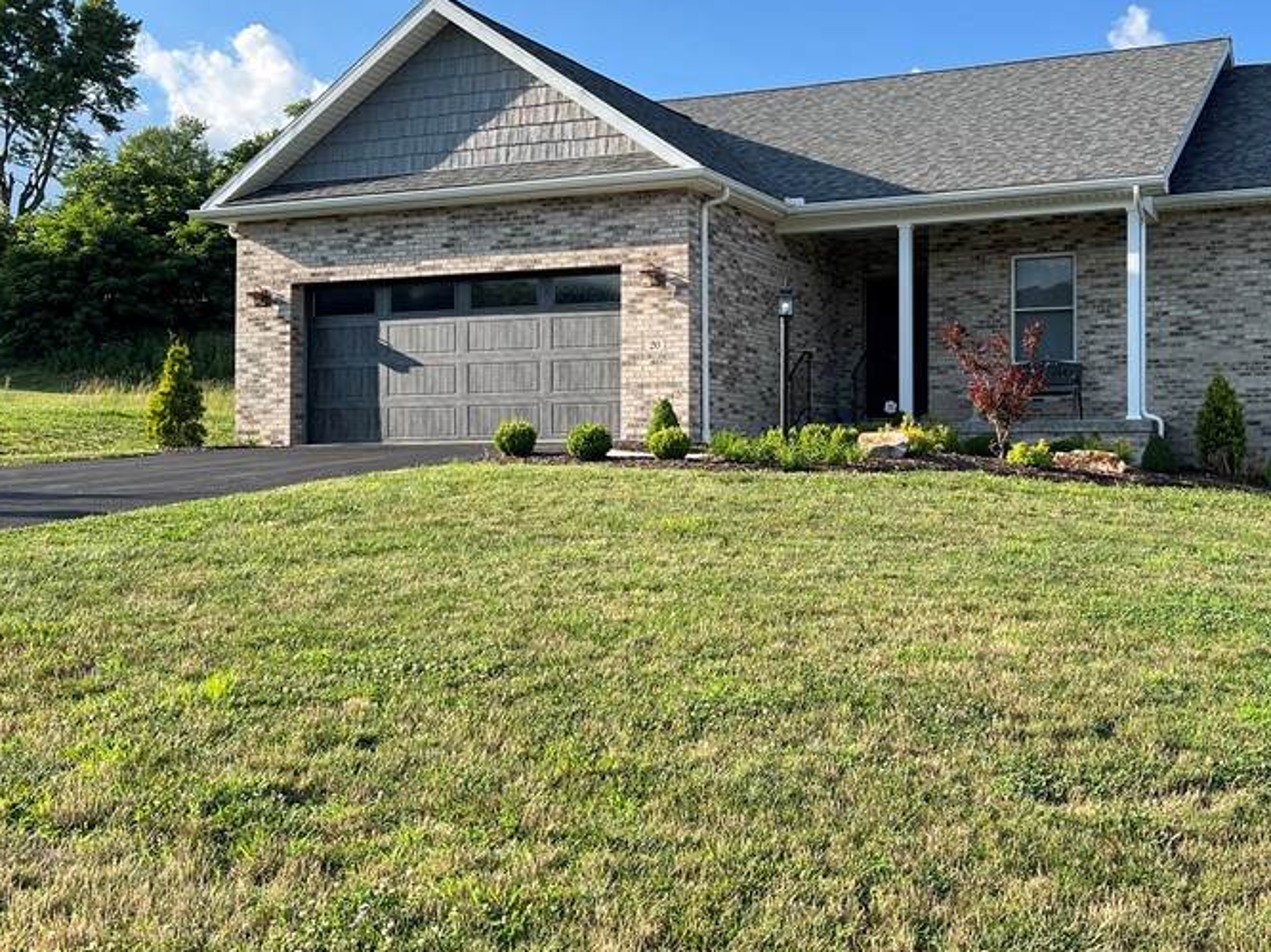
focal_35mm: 40
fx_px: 1468
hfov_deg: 46.3
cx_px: 805
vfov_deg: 35.9
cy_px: 408
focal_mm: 5.7
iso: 50
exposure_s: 1/1645
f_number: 1.5
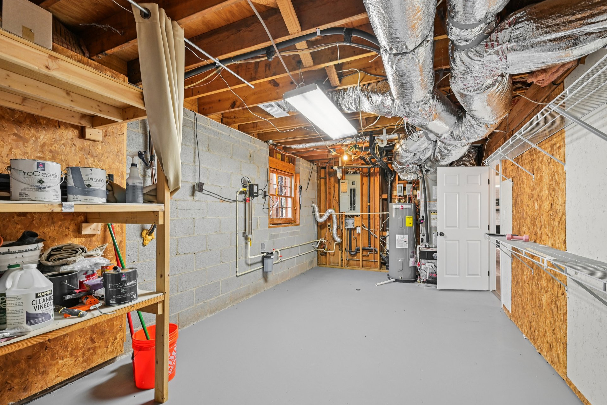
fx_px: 253
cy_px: 208
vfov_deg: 77.3
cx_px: 324
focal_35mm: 15
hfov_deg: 100.2
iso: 400
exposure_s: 1/15
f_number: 8
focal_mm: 14
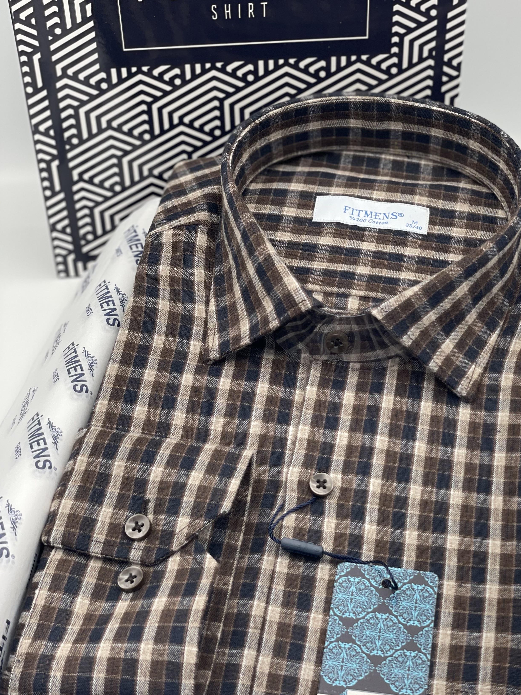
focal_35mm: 64
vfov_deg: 30.2
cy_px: 384
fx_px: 1284
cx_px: 318
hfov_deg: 22.9
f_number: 2
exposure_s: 1/100
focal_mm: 6
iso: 40
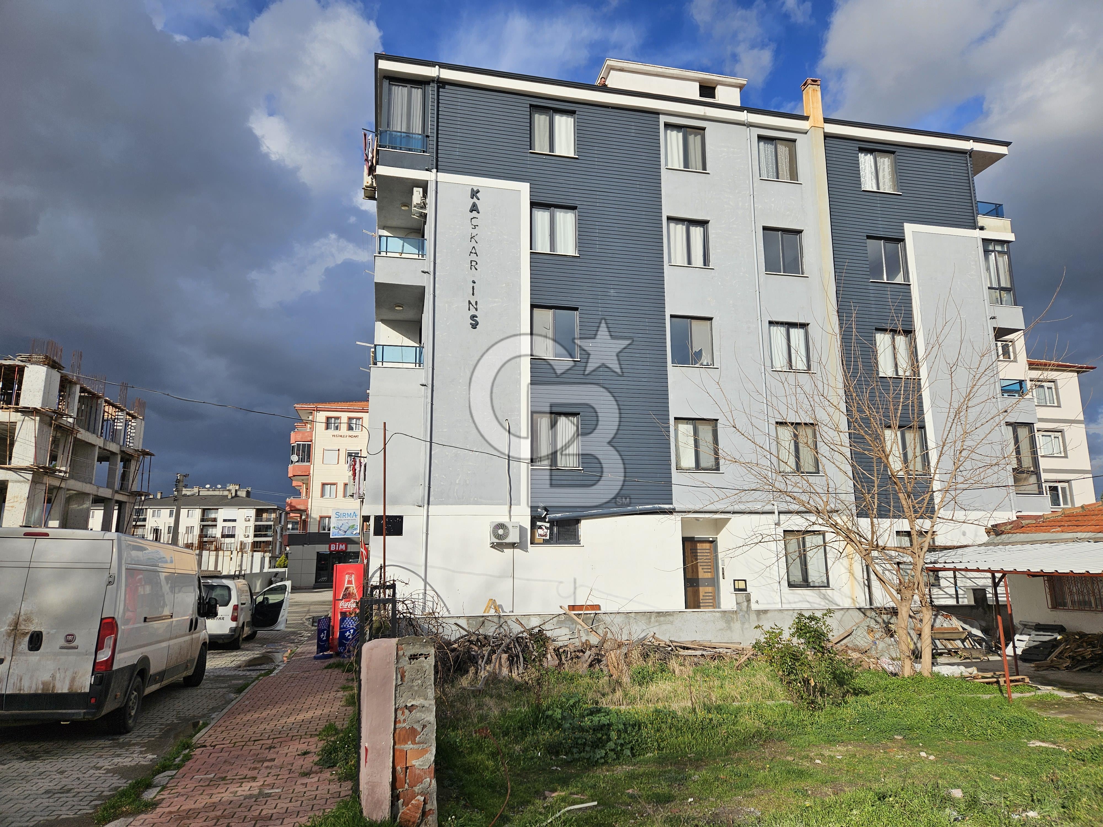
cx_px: 552
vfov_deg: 58.9
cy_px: 414
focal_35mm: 23
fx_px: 733
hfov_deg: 73.9
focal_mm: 5.4
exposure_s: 1/3618
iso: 25
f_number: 1.8
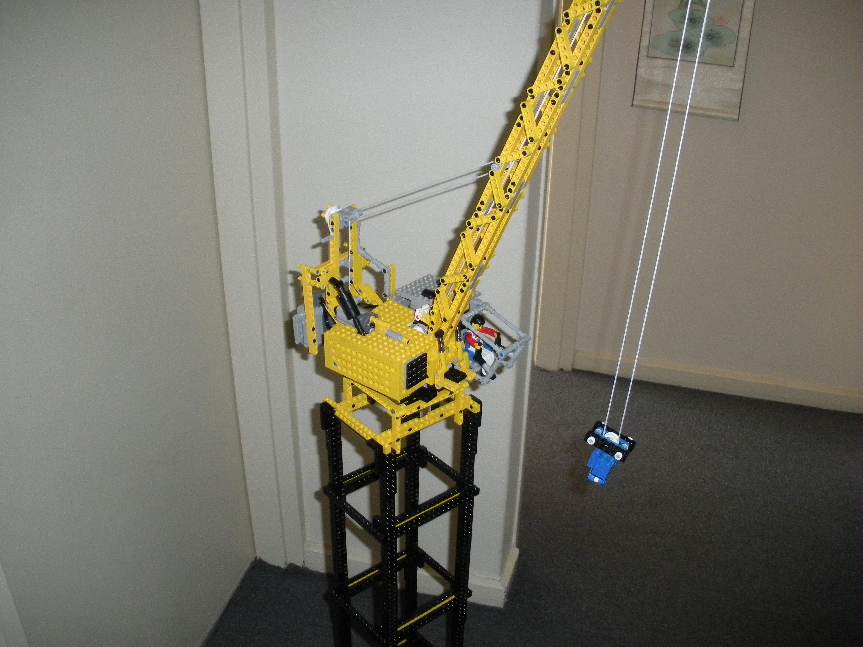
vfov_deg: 40.7
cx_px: 432
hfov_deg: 52.6
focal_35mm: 35
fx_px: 873
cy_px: 324
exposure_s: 1/60
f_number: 3.5
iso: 400
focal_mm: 6.3
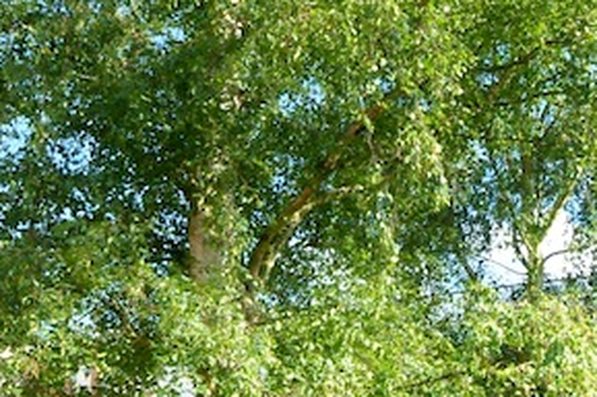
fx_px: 1193
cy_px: 446
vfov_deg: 18.1
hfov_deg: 25.8
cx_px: 675
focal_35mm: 72
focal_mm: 17
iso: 1600
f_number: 11
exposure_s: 1/250
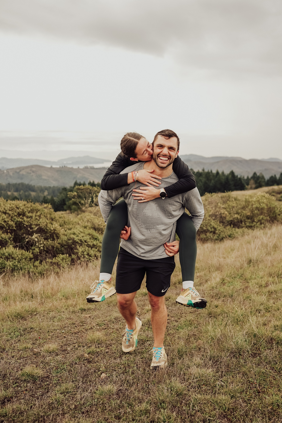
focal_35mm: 35
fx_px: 411
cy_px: 212
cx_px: 141
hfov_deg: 37.9
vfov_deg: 54.4
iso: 50
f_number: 2.8
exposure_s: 1/125
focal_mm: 35
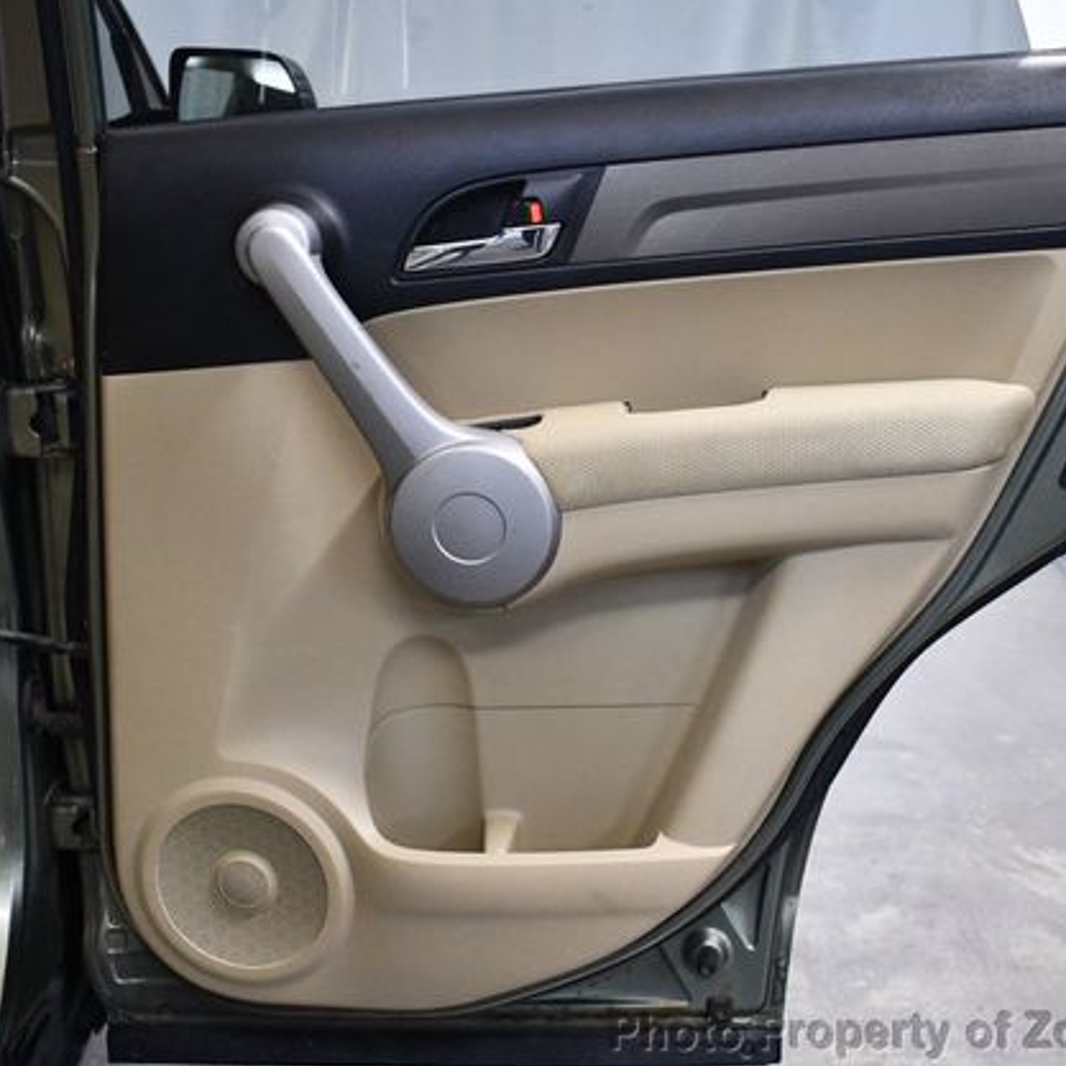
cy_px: 534
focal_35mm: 47
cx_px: 578
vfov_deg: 36.1
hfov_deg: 36.0
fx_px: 1638
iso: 2200
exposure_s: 1/125
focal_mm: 18
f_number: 3.5
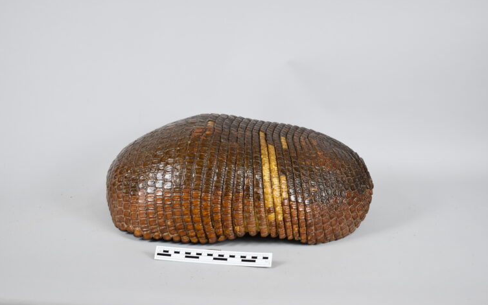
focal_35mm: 53
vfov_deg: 24.4
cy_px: 158
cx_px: 248
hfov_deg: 38.2
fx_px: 705
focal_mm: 34
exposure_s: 1/60
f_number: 4.5
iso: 640
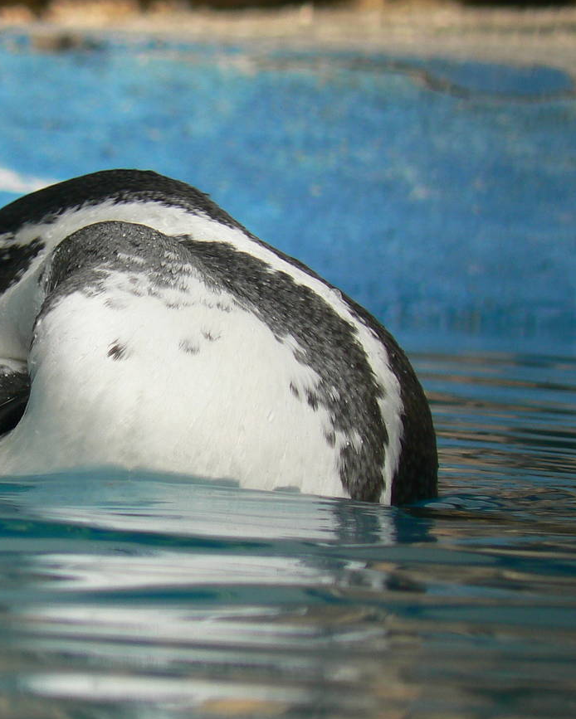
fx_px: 11929
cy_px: 290
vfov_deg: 3.5
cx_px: 46
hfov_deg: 2.8
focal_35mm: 560
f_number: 5.6
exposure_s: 1/320
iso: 80
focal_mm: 51.8
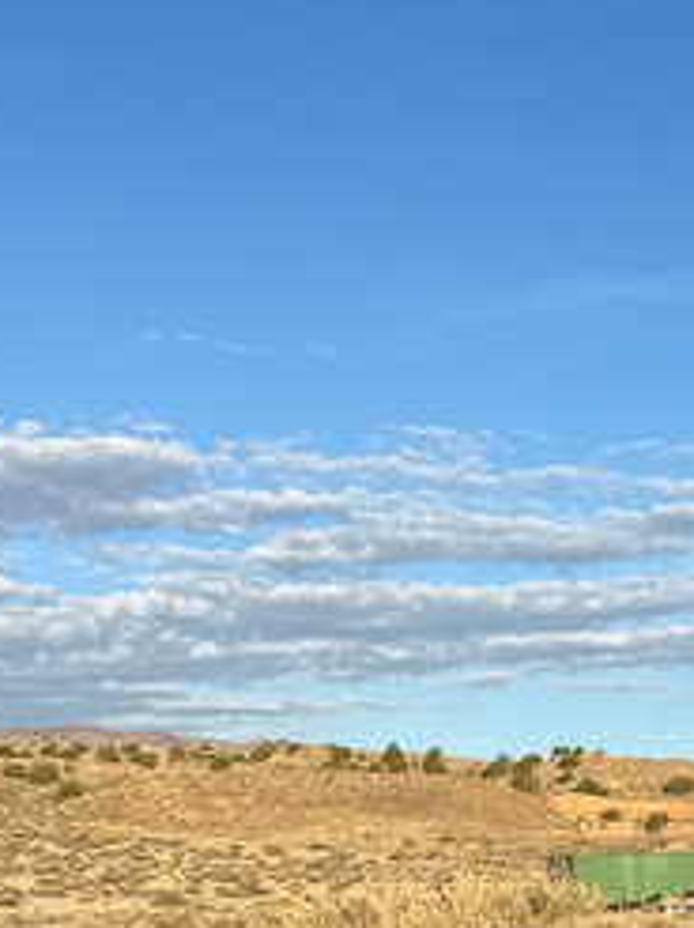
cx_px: 909
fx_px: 2008
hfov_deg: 18.2
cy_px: 883
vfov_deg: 25.0
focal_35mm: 75
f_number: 1.78
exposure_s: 1/3096
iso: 80
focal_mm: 6.76
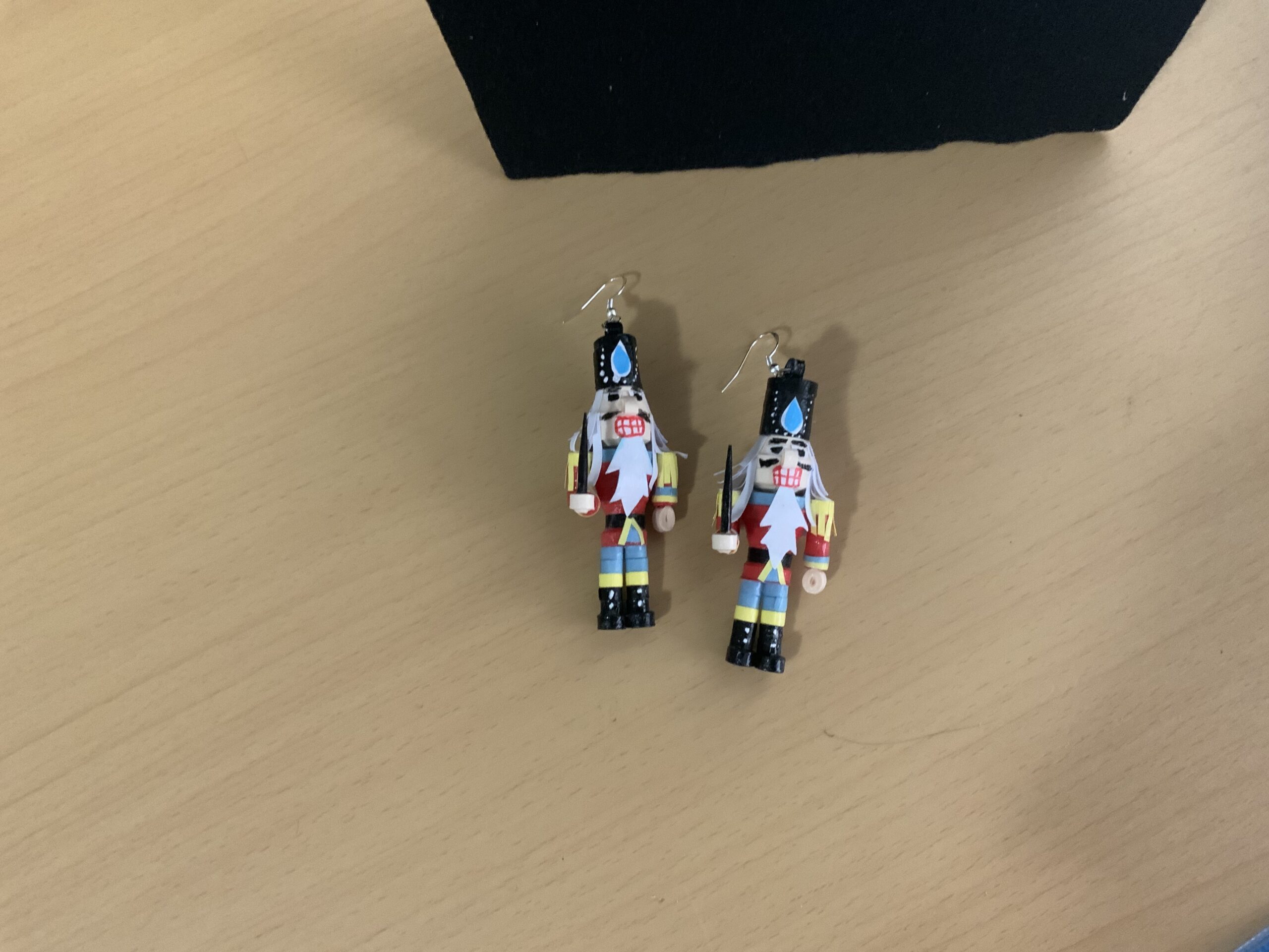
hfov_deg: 61.7
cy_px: 476
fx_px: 1063
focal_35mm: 29
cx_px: 634
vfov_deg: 48.2
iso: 250
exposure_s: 1/40
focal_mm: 3
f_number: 1.8
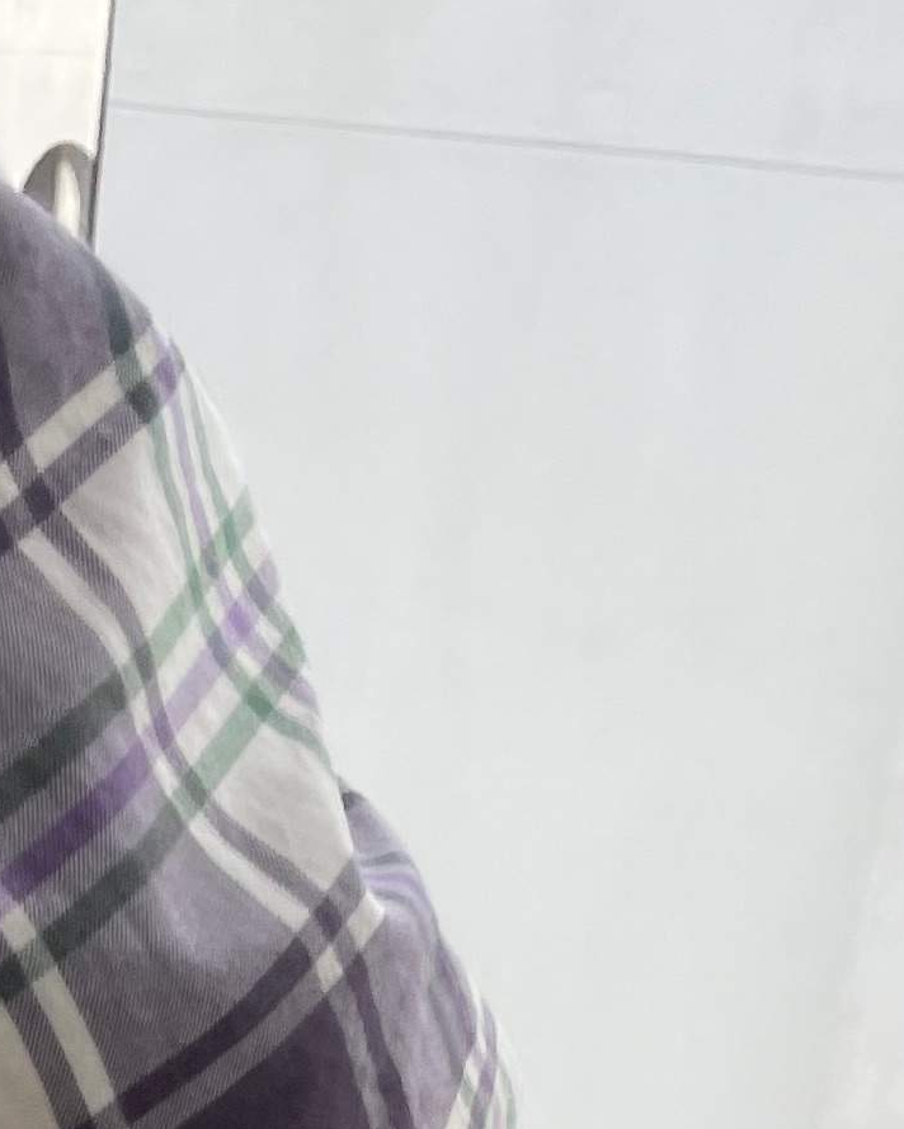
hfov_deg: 12.9
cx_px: -291
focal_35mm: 115
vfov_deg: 14.1
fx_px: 3846
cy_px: 2250
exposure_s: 1/369
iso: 32
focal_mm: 4.2
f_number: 1.6
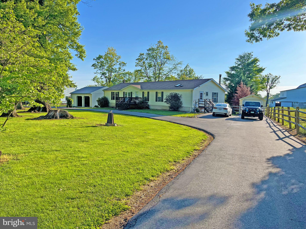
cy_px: 114
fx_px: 230
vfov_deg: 53.1
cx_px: 153
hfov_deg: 67.3
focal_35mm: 26
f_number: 1.6
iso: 50
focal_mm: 5.1
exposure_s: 1/2825
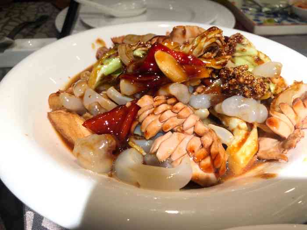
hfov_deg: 63.4
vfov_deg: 49.7
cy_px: 115
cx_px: 154
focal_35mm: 28
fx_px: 248
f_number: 1.8
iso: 40
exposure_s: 1/100
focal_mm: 4
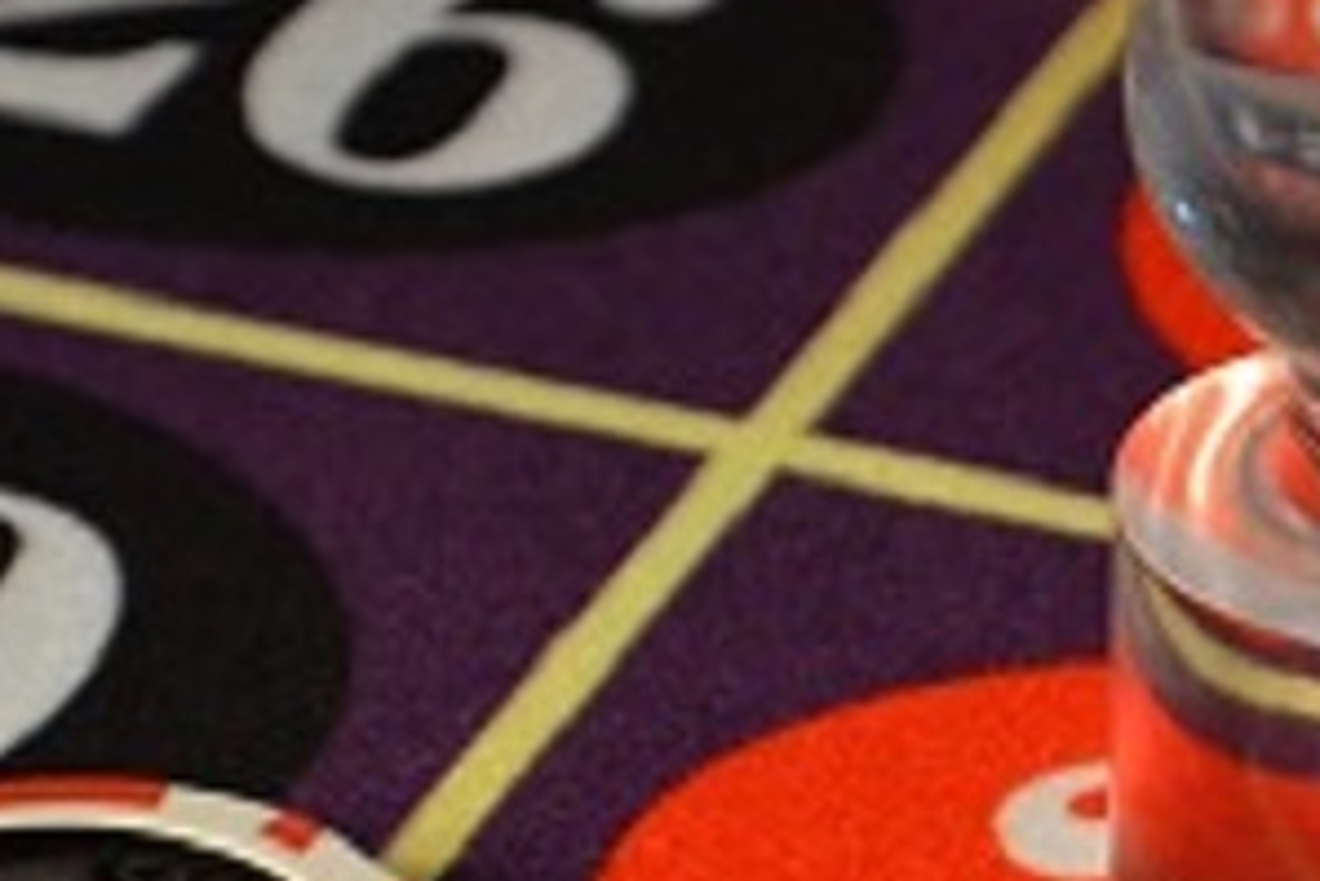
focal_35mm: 221
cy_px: 1029
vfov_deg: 6.2
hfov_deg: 9.2
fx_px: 8119
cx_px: 1360
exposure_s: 1/60
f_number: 5.6
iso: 2000
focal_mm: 55
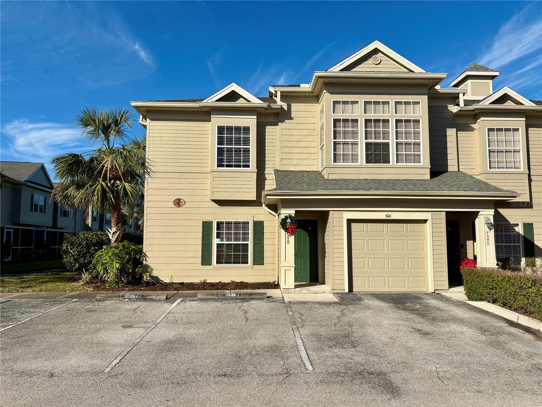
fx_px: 407
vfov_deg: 53.1
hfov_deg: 67.3
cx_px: 271
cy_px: 204
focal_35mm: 26
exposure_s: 1/5814
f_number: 1.6
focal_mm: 5.96
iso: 50
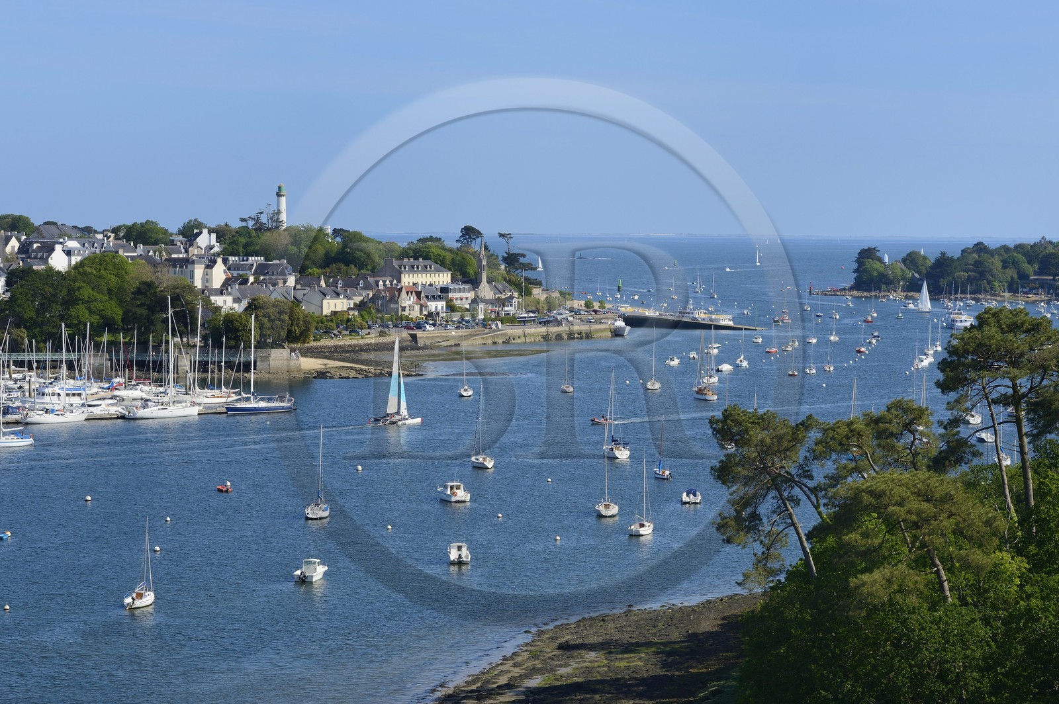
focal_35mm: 95
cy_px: 352
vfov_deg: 14.4
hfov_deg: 21.5
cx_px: 530
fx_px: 2792
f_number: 11
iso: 200
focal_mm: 95
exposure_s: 1/320
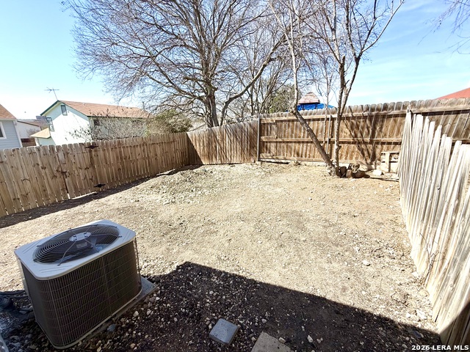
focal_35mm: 14
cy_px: 176
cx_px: 235
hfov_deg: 102.1
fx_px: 190
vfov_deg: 85.7
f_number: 2.2
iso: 50
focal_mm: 2.22
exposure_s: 1/1613
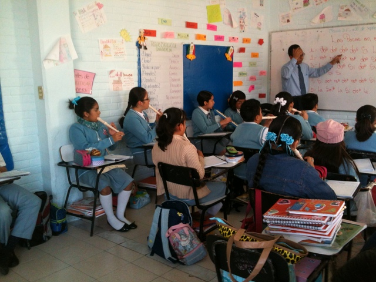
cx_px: 188
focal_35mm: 35
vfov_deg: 40.7
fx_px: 380
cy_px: 141
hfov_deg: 52.6
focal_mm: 3.85
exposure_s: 1/15
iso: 125
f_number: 2.8
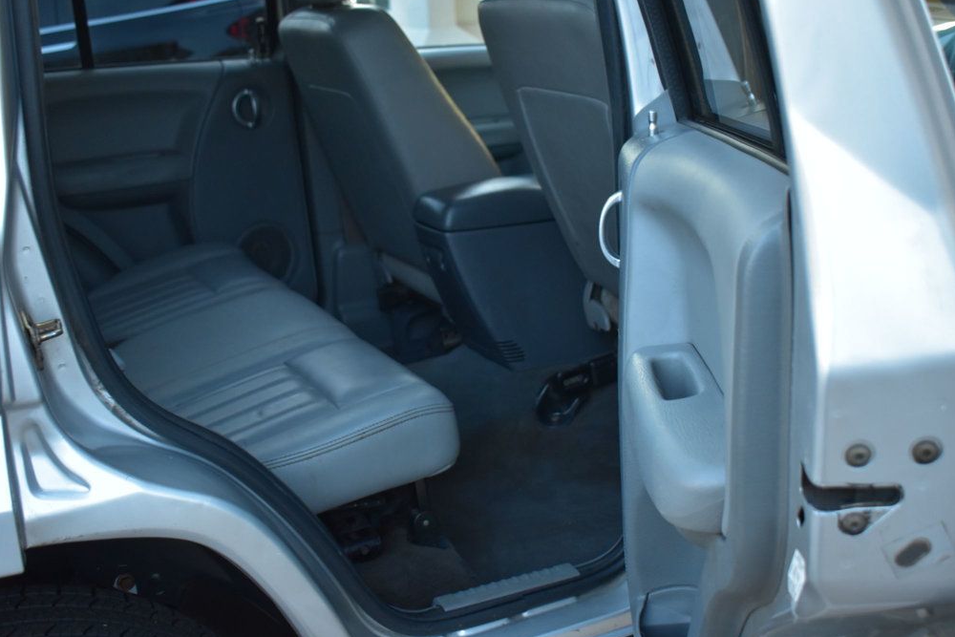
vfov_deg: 30.2
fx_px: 1181
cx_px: 471
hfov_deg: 44.0
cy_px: 317
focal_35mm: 45
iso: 1600
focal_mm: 29
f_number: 4.2
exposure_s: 1/15
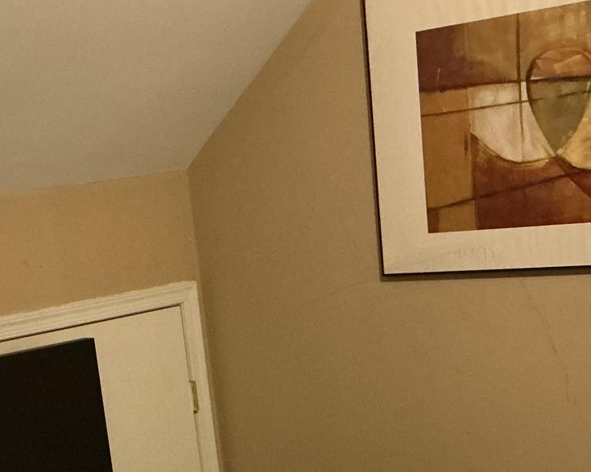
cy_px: 532
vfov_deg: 18.6
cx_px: 247
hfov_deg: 24.1
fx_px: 1382
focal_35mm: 79
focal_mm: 3
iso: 500
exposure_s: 1/30
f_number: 1.8
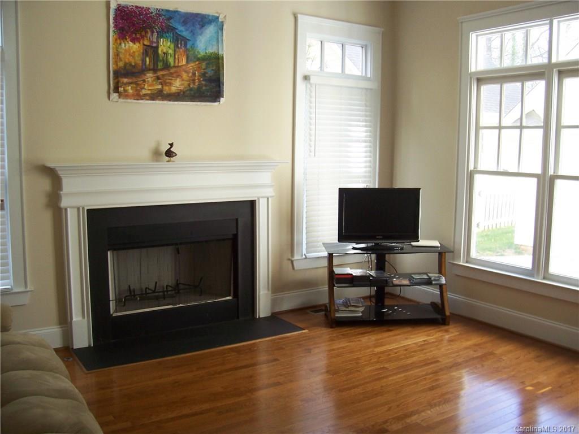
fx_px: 569
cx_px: 290
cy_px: 217
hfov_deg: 54.0
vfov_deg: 41.8
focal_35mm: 34
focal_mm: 5.6
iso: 80
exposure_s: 1/60
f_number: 2.7
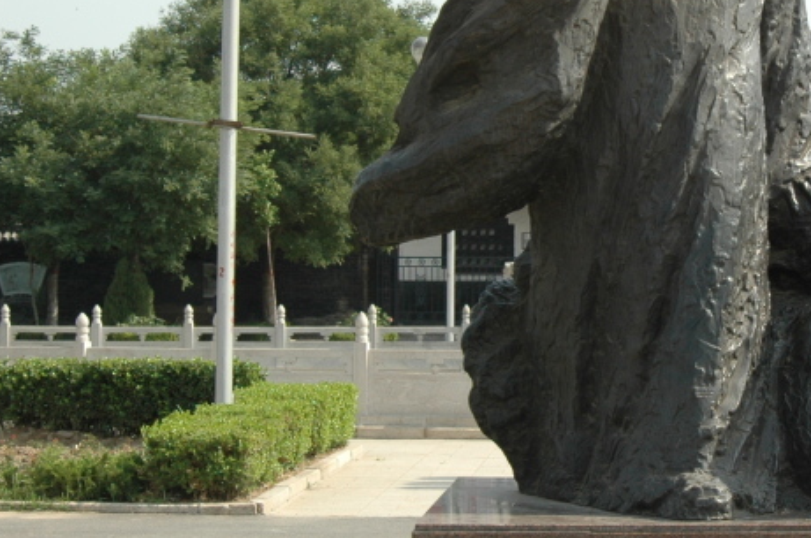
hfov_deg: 20.2
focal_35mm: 100
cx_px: 651
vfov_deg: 13.6
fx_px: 2250
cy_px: 194
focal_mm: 30
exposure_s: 1/250
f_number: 9
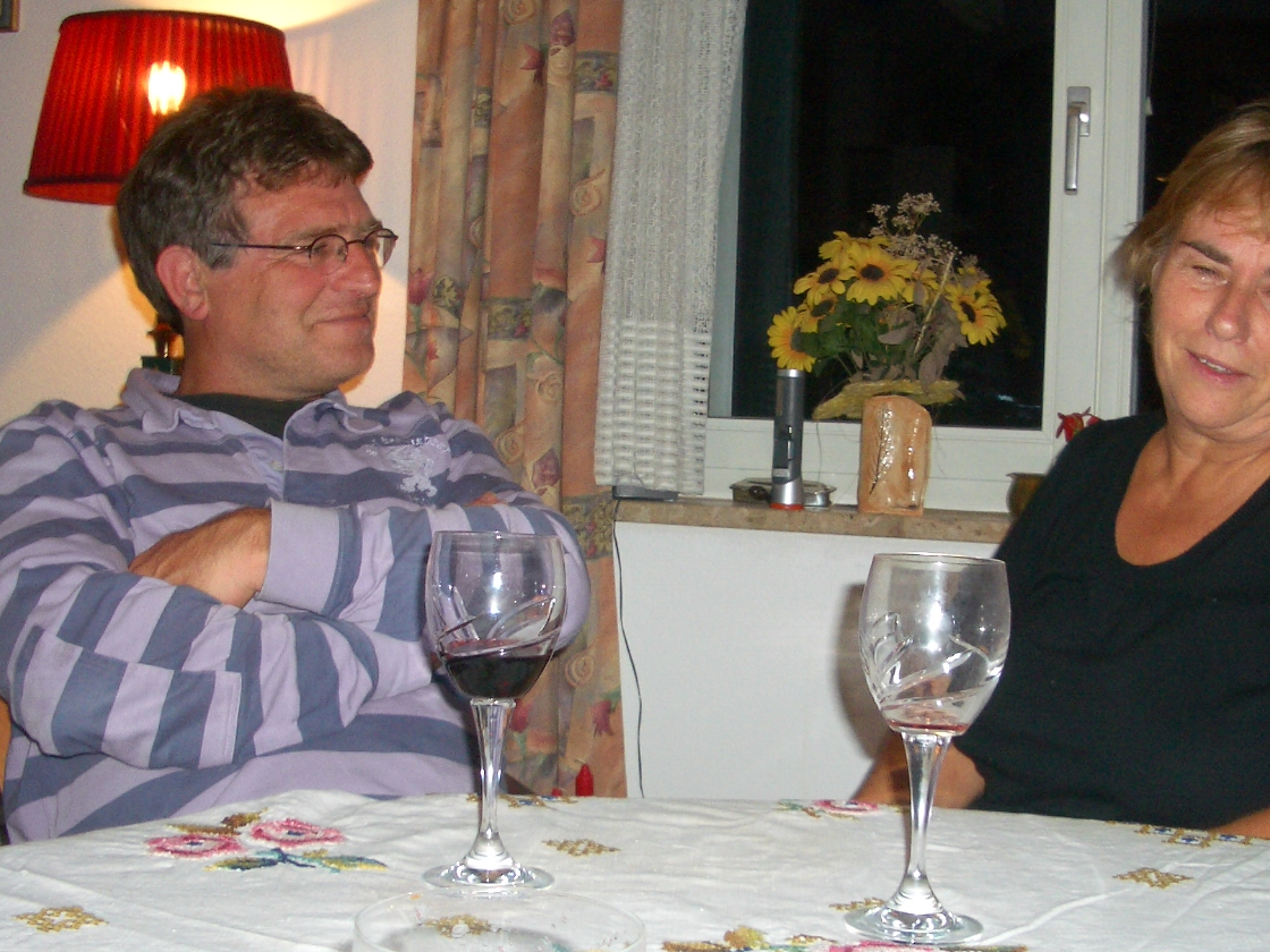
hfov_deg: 38.1
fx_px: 1834
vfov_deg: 29.1
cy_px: 500
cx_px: 716
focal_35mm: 50
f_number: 2.6
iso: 100
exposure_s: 1/60
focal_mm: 5.8
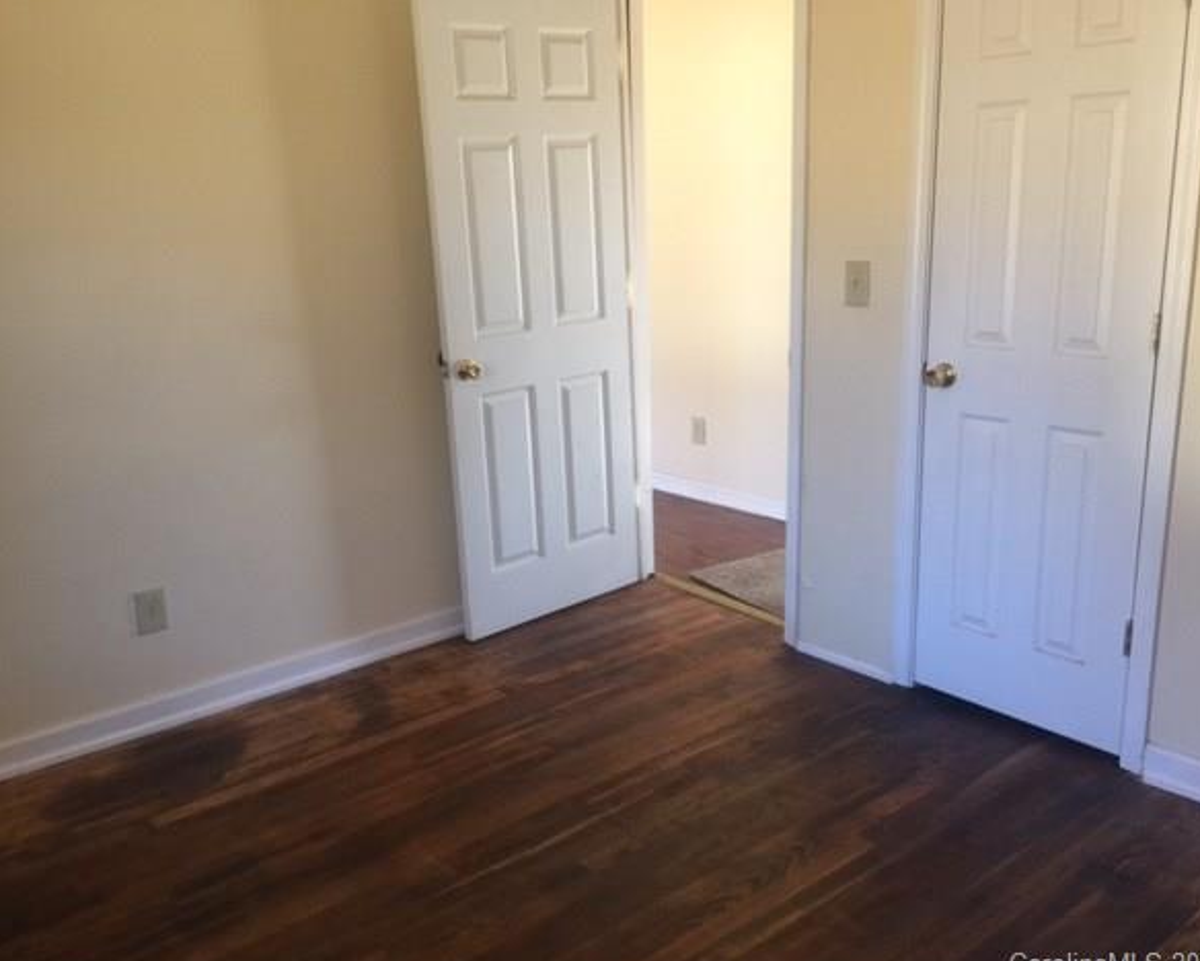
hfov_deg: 57.1
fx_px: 1102
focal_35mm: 31
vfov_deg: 47.2
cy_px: 491
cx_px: 588
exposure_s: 1/15
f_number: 2.2
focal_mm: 4.15
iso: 40
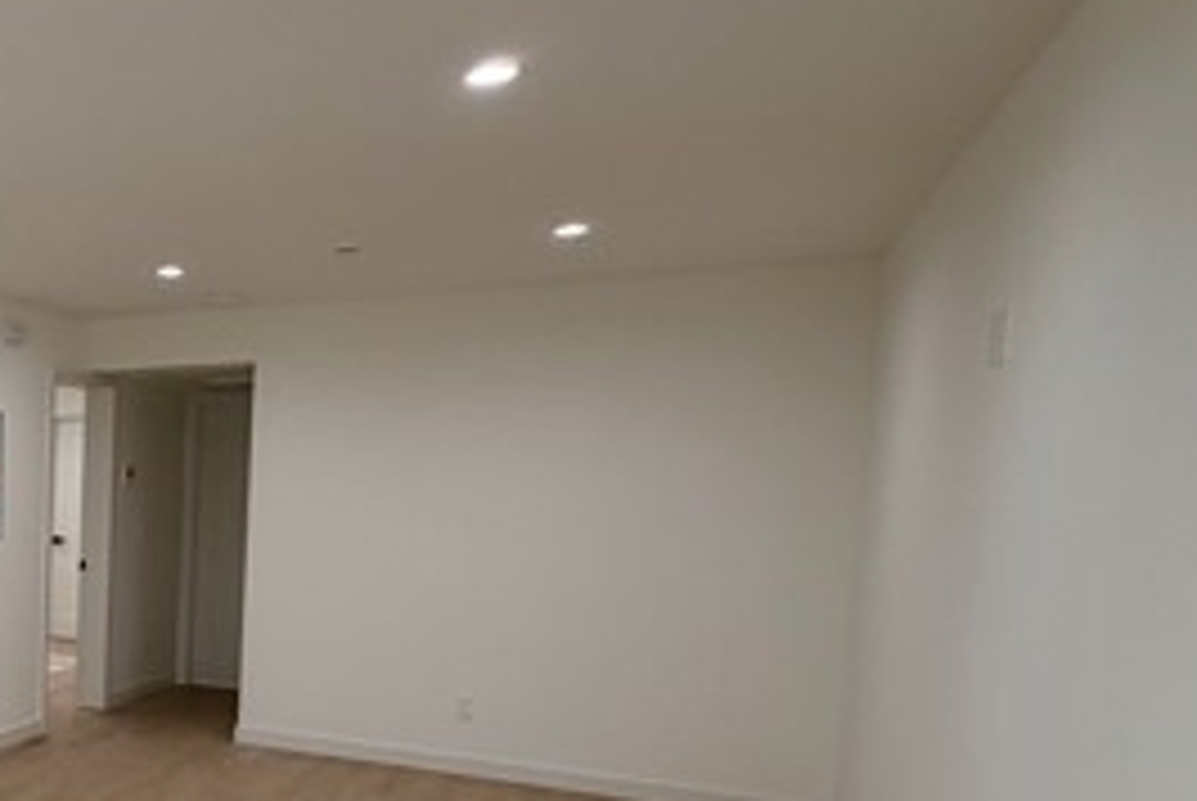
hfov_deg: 41.1
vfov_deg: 37.2
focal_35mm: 35
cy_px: 585
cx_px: -176
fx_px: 1165
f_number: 2.2
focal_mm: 2.22
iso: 125
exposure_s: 1/121
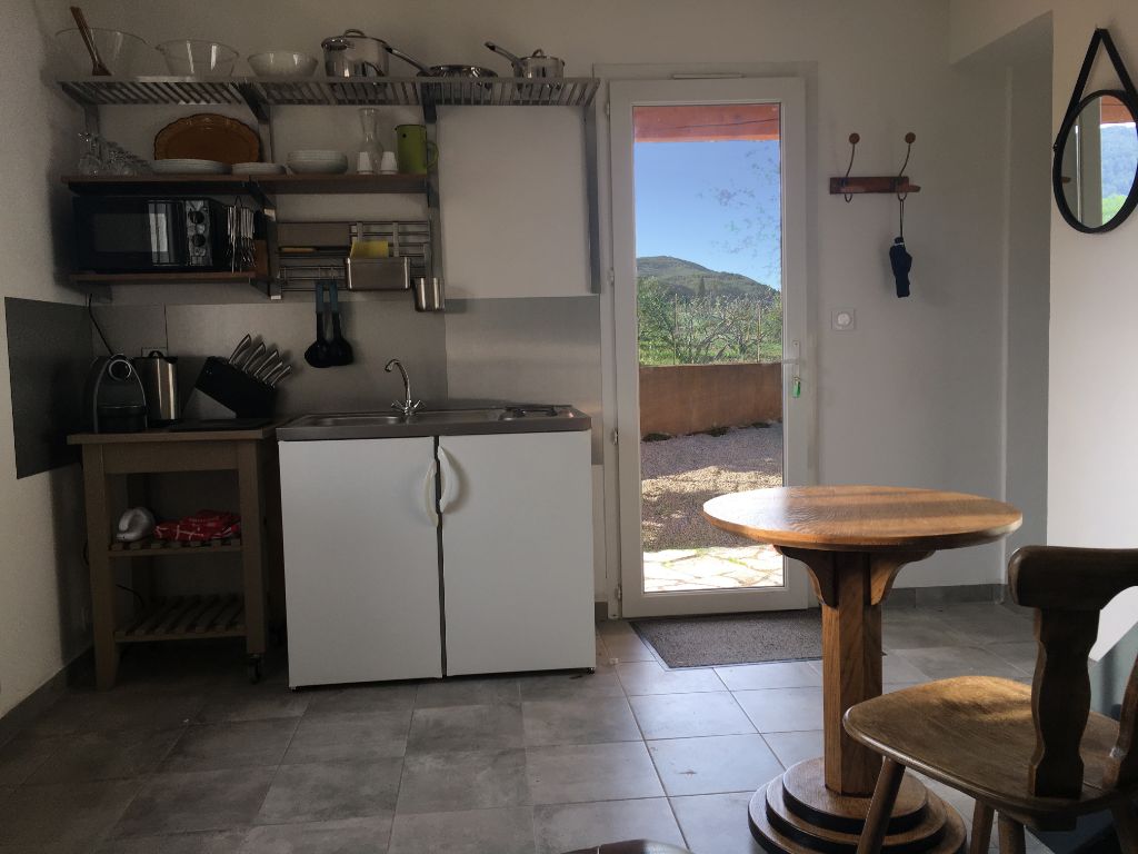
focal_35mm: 29
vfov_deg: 48.2
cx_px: 569
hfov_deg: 61.7
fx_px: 953
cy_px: 427
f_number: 2.2
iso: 32
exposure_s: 1/50
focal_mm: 4.15
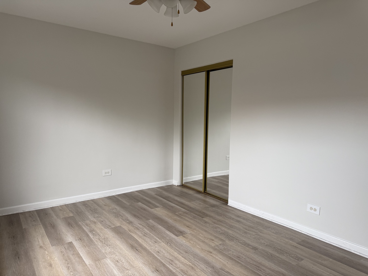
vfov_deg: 56.8
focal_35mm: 24
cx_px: 184
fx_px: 255
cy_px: 138
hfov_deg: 71.6
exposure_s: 1/121
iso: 125
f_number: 1.78
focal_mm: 6.76
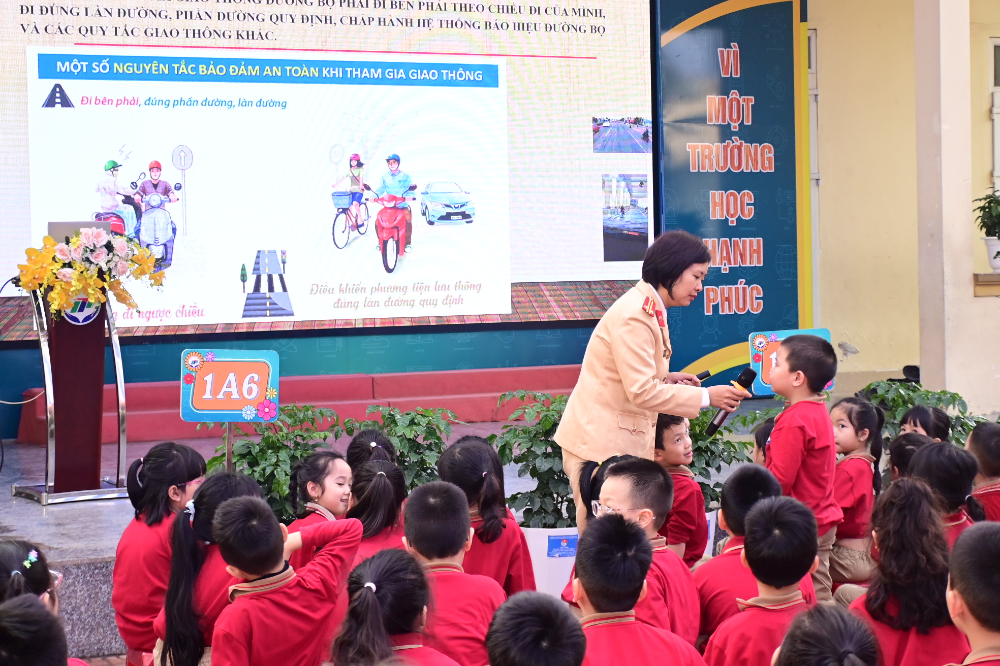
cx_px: 500
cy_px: 333
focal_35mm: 67
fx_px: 1861
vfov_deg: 20.3
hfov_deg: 30.1
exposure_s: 1/250
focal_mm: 45
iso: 1000
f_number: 5
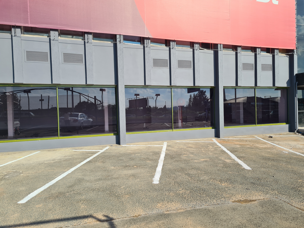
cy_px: 114
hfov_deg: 67.3
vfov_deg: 53.1
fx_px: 228
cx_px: 152
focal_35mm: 26
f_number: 1.8
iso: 50
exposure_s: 1/2360
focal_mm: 5.4
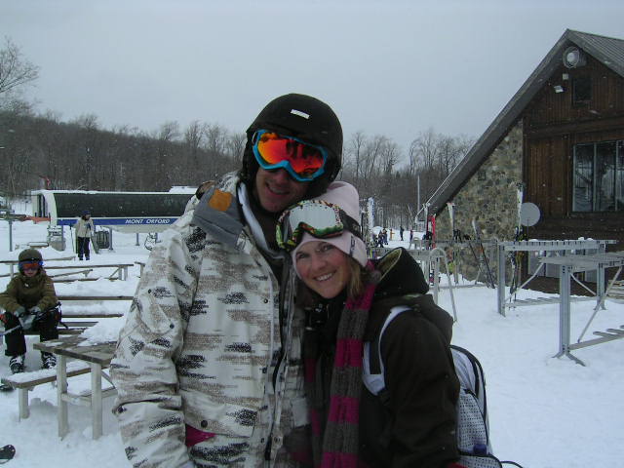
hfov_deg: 51.4
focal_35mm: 36
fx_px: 649
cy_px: 234
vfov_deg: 39.7
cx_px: 312
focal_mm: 5.6
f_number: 4.8
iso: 50
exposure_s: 1/602
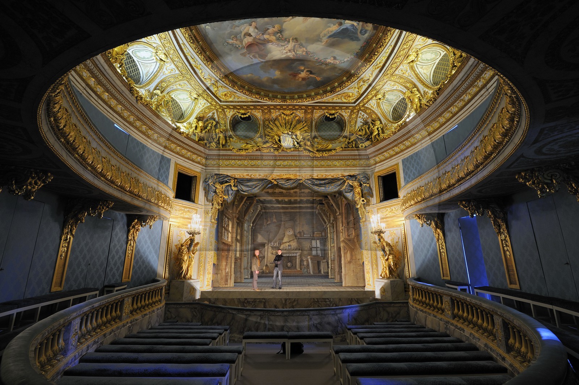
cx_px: 290
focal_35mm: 16
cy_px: 192
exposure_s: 13
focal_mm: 16
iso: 200
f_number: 11
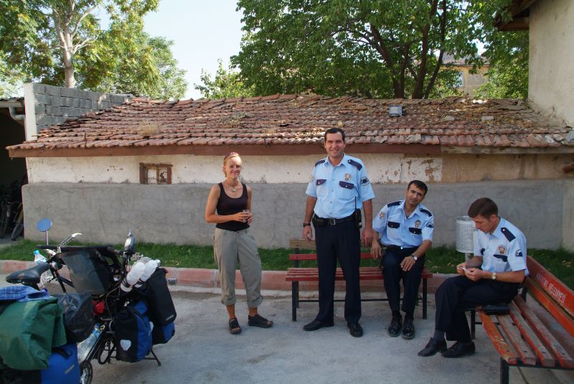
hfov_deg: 67.3
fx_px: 431
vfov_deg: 48.0
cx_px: 287
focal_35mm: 27
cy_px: 192
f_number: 6.7
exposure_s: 1/180
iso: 200
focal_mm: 18
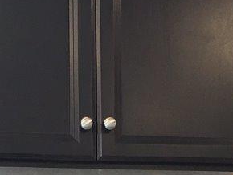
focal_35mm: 144
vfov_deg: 9.4
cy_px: 398
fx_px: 970
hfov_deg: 13.7
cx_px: 103
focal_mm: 4.15
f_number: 2.2
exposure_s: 1/15
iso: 32
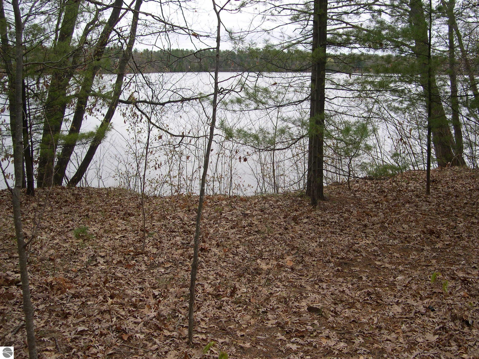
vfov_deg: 37.7
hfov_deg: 49.0
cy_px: 180
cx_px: 240
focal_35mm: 38
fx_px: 526
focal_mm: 8
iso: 100
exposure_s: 1/482
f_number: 2.8
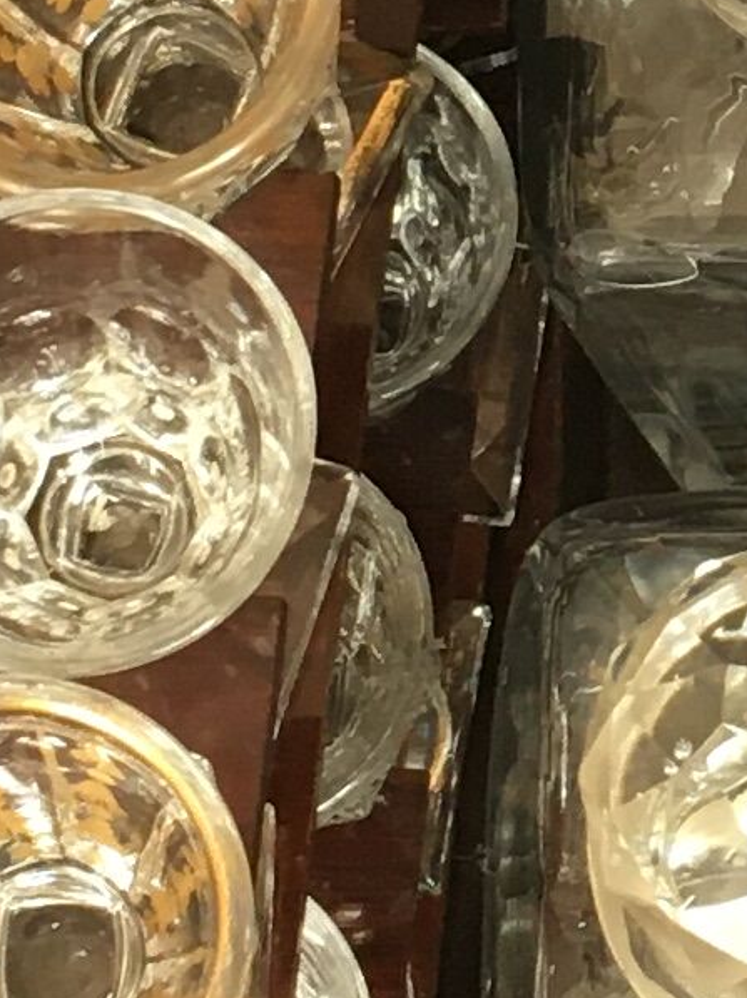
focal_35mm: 196
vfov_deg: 10.0
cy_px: 15
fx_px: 5646
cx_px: 1228
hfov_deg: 7.4
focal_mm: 4.15
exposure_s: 1/33
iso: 80
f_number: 2.2
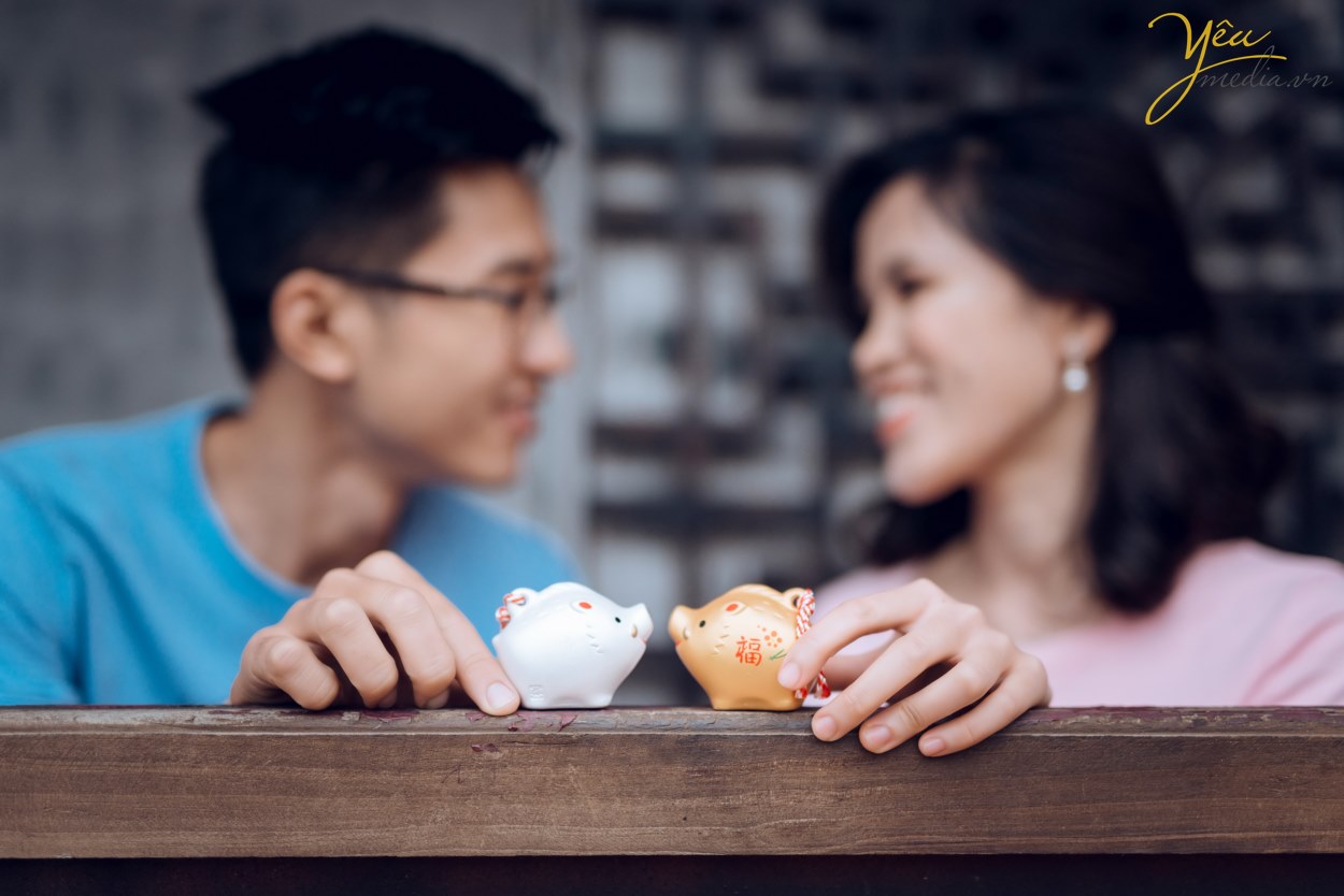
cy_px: 448
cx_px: 672
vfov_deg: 27.0
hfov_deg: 39.6
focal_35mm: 50
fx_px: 1867
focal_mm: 50
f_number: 1.4
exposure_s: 1/6000
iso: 100
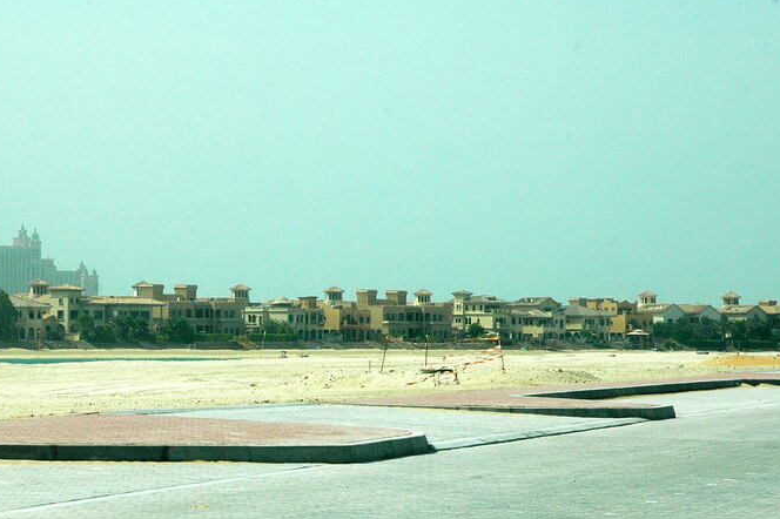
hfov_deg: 13.8
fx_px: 3227
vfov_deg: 9.2
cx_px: 234
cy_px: 406
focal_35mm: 149
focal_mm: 60
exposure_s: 1/640
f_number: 13
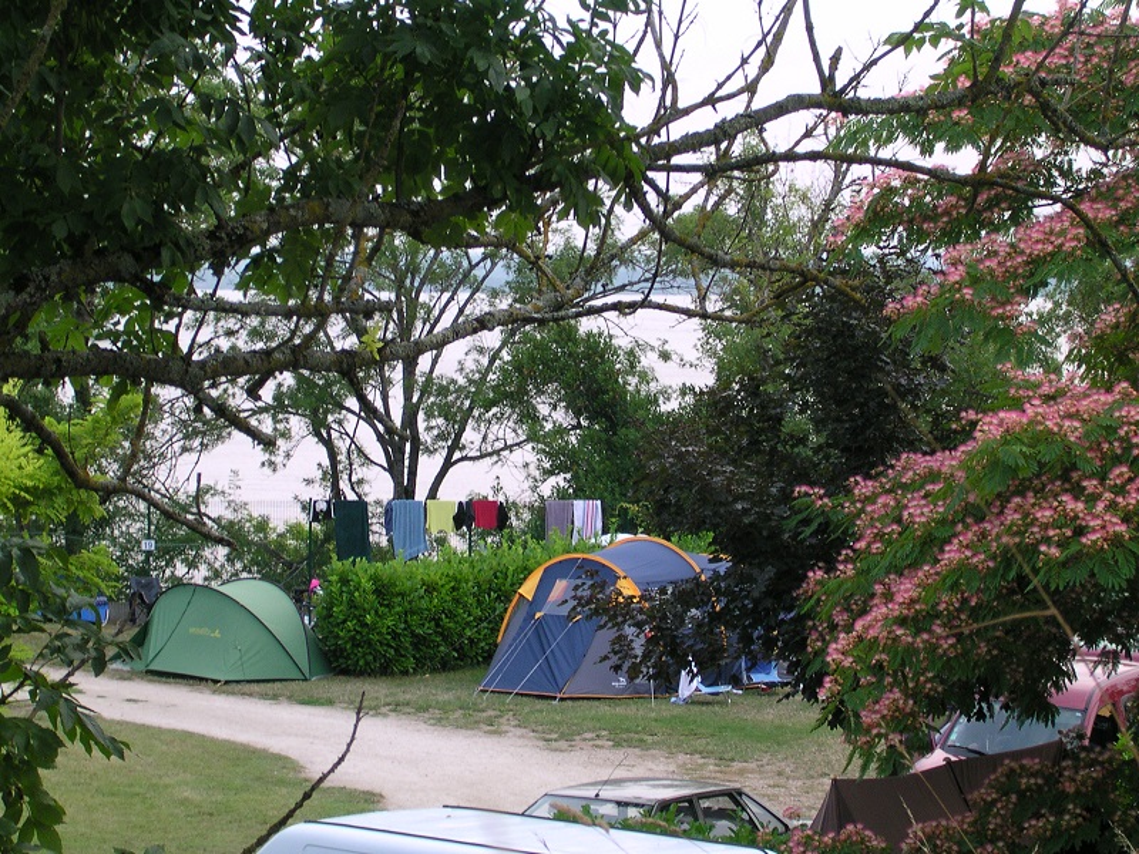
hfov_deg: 17.7
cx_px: 570
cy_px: 427
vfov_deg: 13.3
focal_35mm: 111
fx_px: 3652
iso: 100
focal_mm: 16.8
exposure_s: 1/54.8
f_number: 4.8
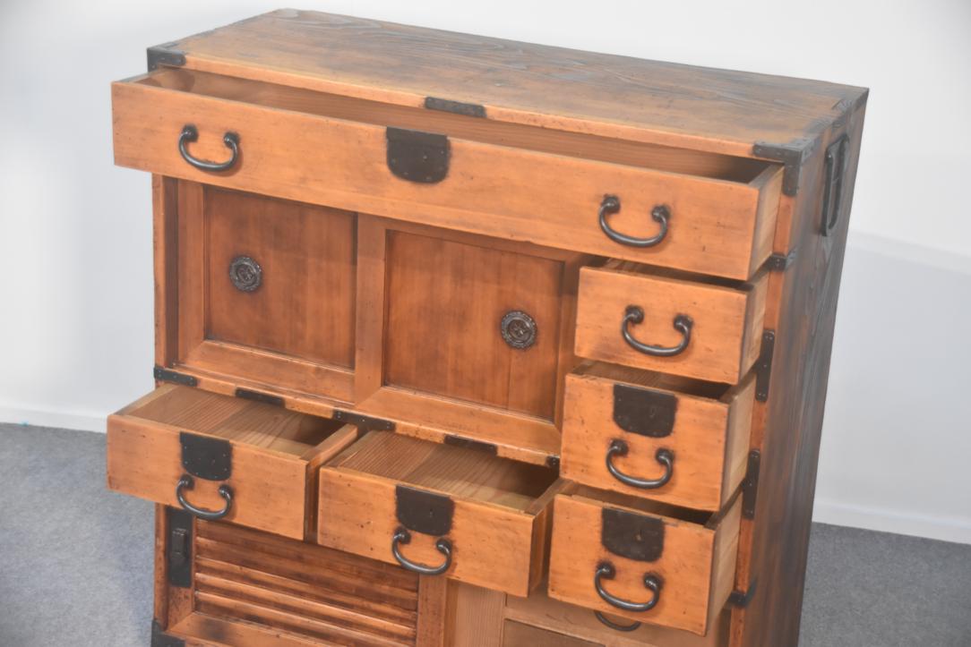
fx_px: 1780
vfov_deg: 20.6
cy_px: 324
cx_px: 486
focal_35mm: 66
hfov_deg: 30.5
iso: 2200
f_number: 4.5
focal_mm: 44
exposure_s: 1/60
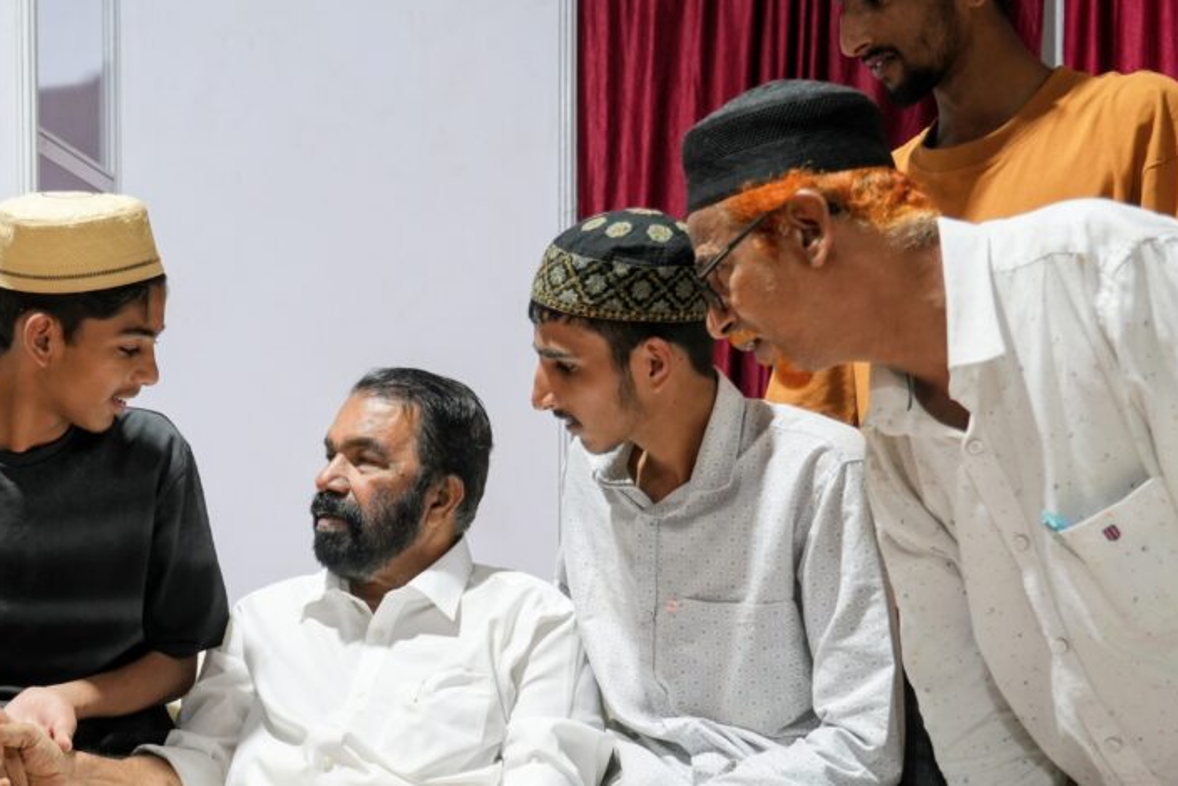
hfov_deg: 40.8
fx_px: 1538
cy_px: 592
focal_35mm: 47
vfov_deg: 28.2
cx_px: 311
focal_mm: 31
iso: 1000
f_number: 4
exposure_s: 1/100
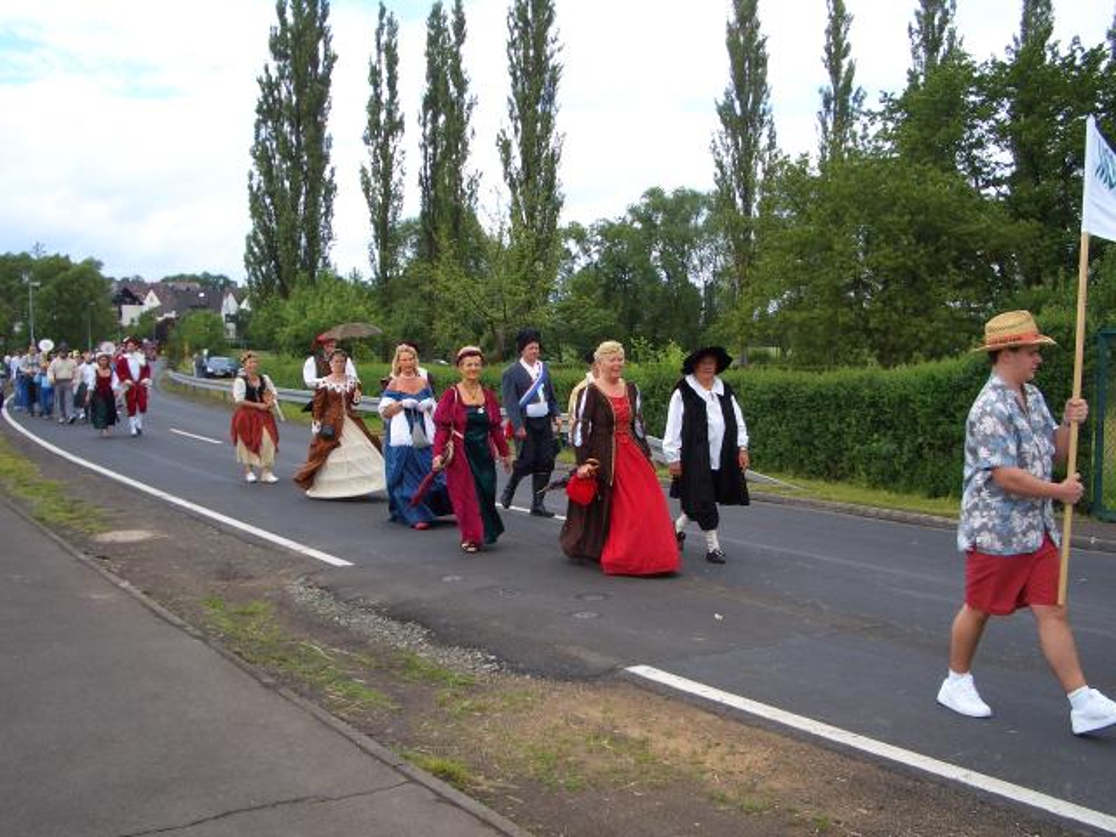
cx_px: 558
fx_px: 1128
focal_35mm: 35
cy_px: 418
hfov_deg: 52.6
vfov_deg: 40.7
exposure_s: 1/200
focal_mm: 5.8
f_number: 4.3
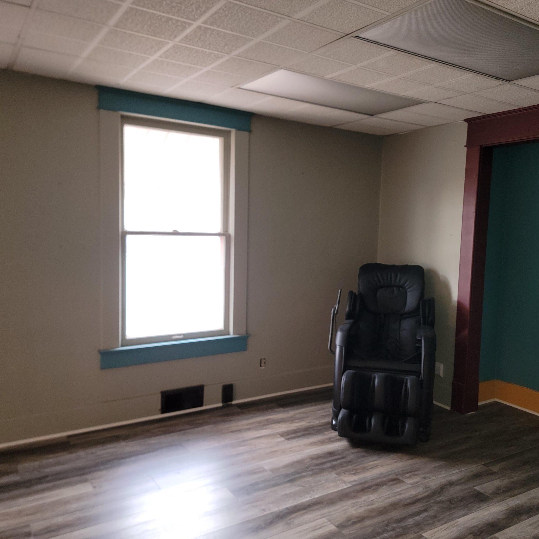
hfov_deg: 55.5
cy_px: 273
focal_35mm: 29
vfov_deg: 55.6
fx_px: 511
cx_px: 300
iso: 100
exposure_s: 1/30
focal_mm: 6.7
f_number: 1.8
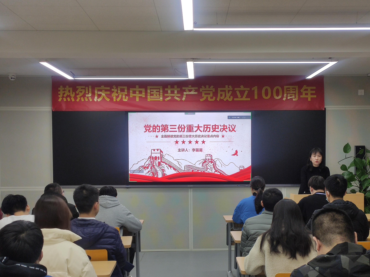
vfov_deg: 30.2
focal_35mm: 48
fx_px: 513
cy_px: 167
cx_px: 206
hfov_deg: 39.6
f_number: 1.75
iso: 208
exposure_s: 1/100
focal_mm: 4.77
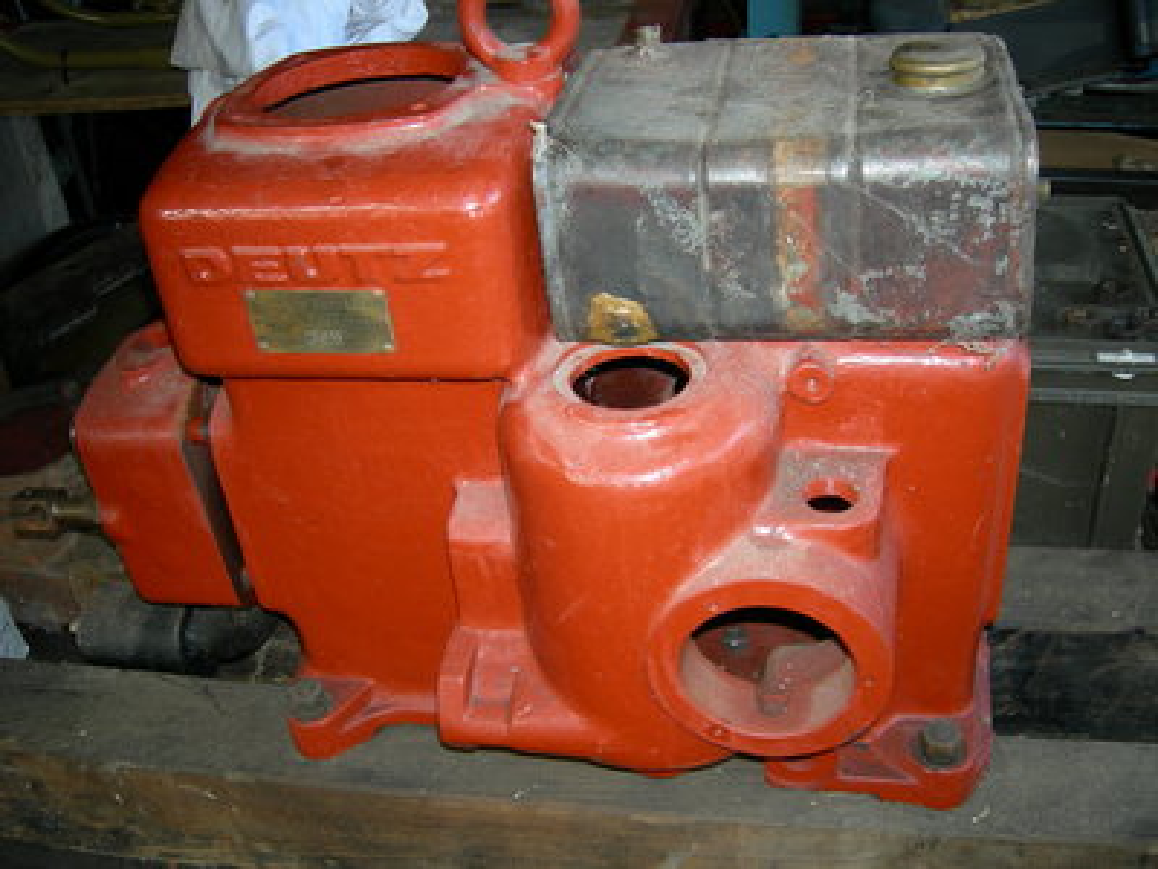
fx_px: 1204
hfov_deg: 51.4
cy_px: 434
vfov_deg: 39.7
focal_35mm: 36
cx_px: 579
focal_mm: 7.5
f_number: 2.7
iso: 64
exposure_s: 1/60.1
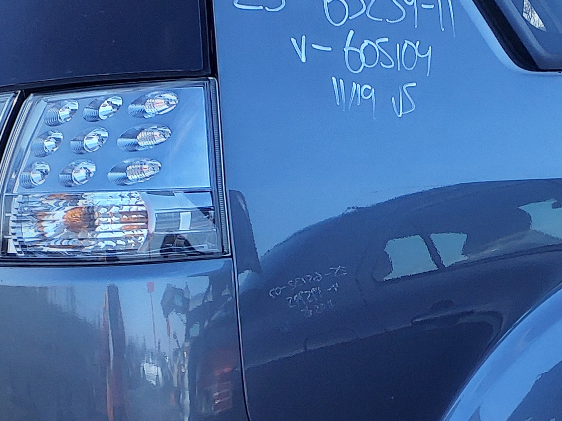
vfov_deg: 15.6
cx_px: 365
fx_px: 1526
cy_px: 344
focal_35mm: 94
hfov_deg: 20.8
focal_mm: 3.58
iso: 40
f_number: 1.9
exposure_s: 1/154
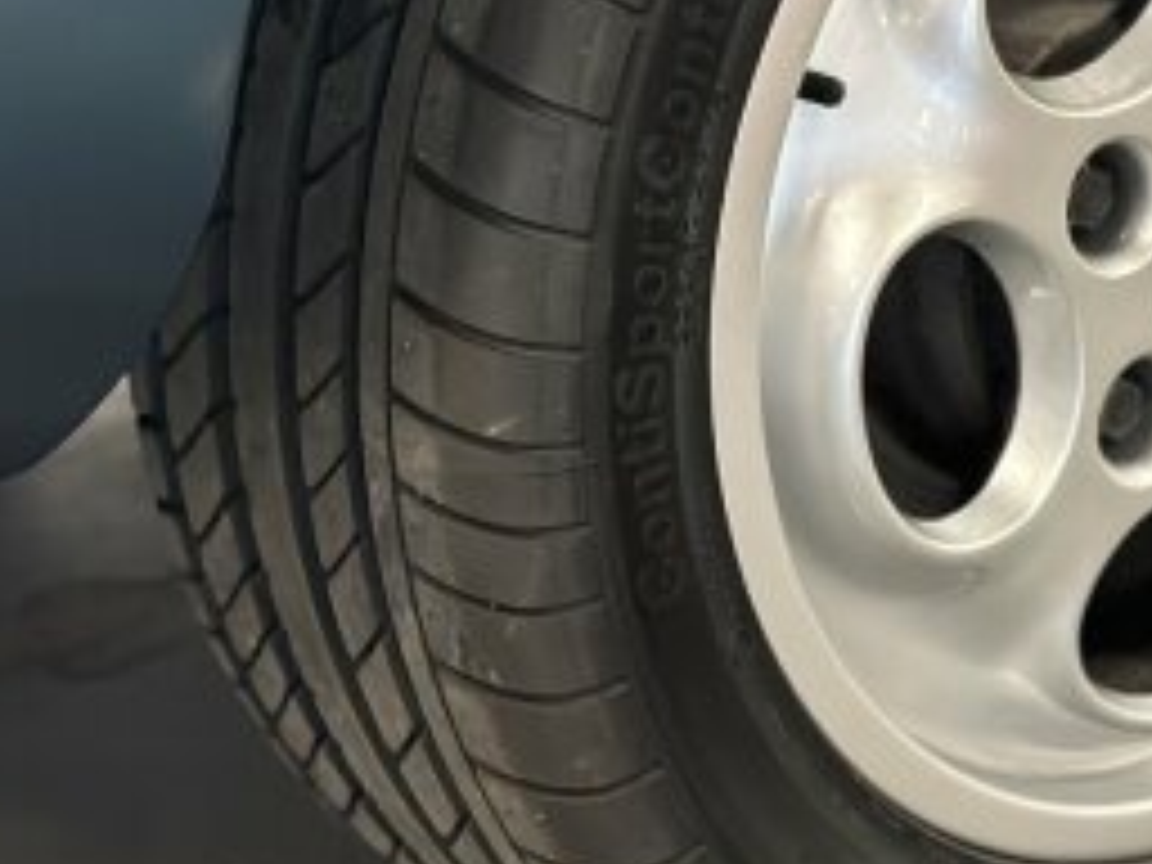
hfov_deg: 16.1
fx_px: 3994
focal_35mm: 120
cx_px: 1102
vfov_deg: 12.3
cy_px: 270
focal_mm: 6.86
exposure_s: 1/54
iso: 400
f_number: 1.78
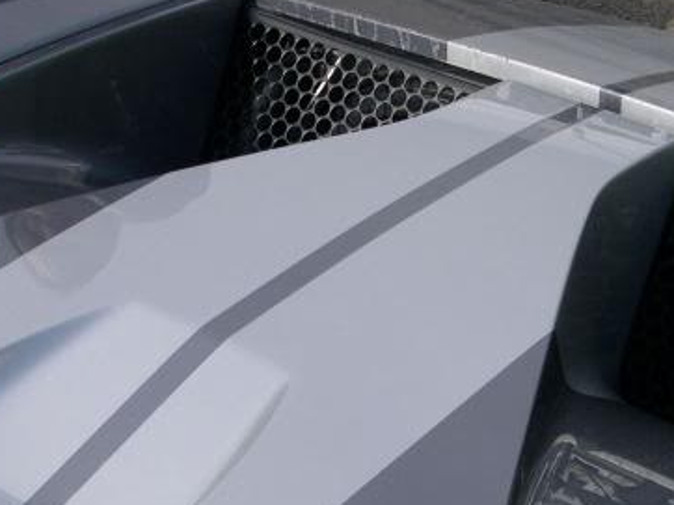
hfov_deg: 23.2
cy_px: 298
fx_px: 1634
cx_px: 423
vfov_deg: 17.5
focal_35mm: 84
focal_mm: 8
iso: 100
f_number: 7.6
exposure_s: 1/181
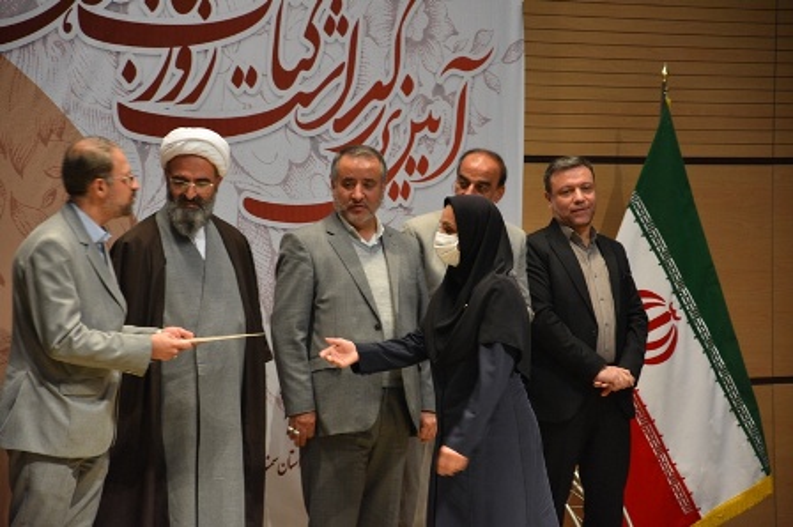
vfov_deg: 8.7
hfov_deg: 13.0
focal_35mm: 158
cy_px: 264
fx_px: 3467
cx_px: 396
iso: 1400
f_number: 5.6
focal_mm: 105
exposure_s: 1/60
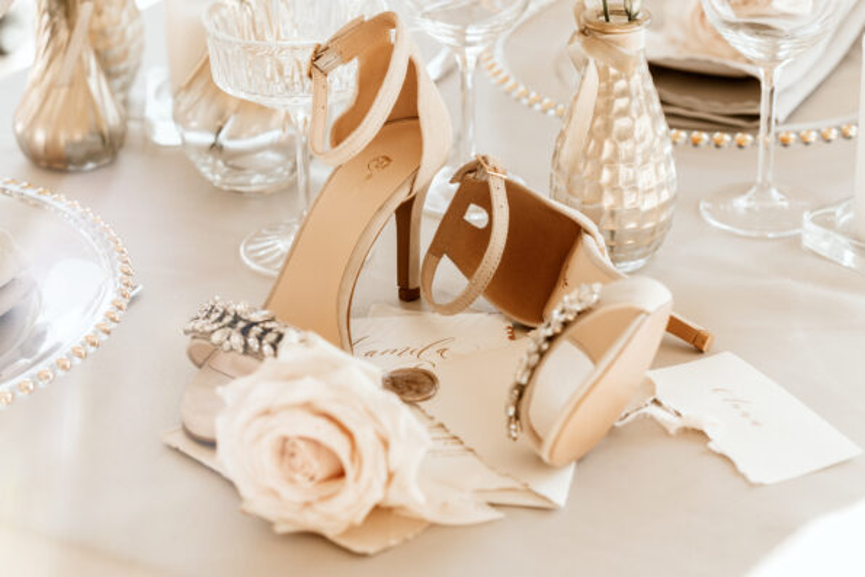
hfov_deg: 24.2
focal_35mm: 84
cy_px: 288
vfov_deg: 16.3
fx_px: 2019
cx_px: 432
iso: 640
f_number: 2.8
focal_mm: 56
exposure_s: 1/640
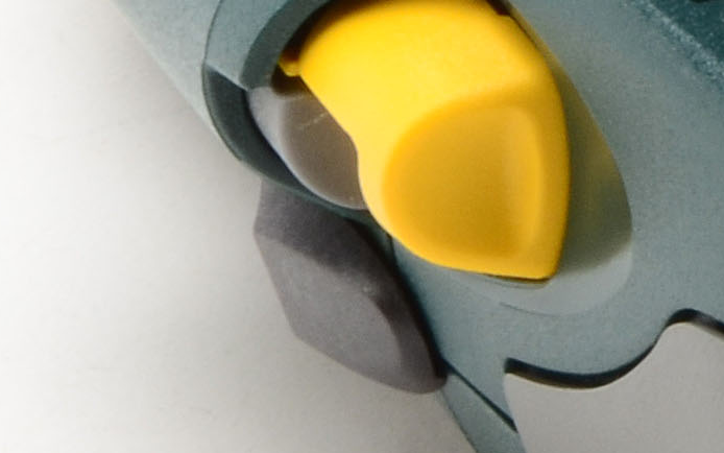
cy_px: -660
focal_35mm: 498
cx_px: 1512
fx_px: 9828
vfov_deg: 2.6
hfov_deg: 4.2
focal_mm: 46
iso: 200
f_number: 25
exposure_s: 1/160
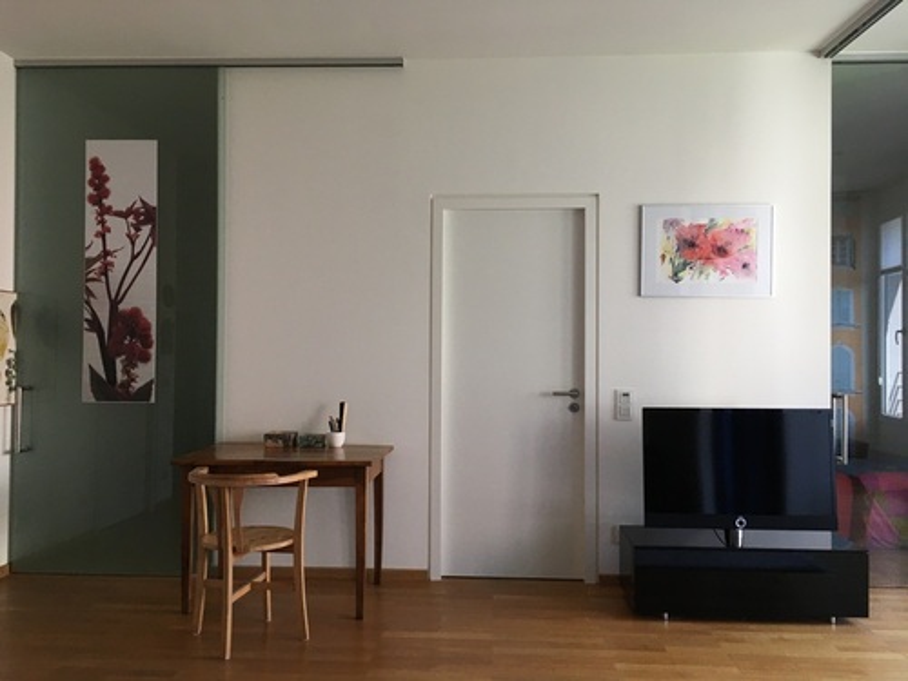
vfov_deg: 48.2
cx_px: 454
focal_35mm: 29
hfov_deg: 61.7
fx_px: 761
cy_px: 340
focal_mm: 4.15
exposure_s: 1/33
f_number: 2.2
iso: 40
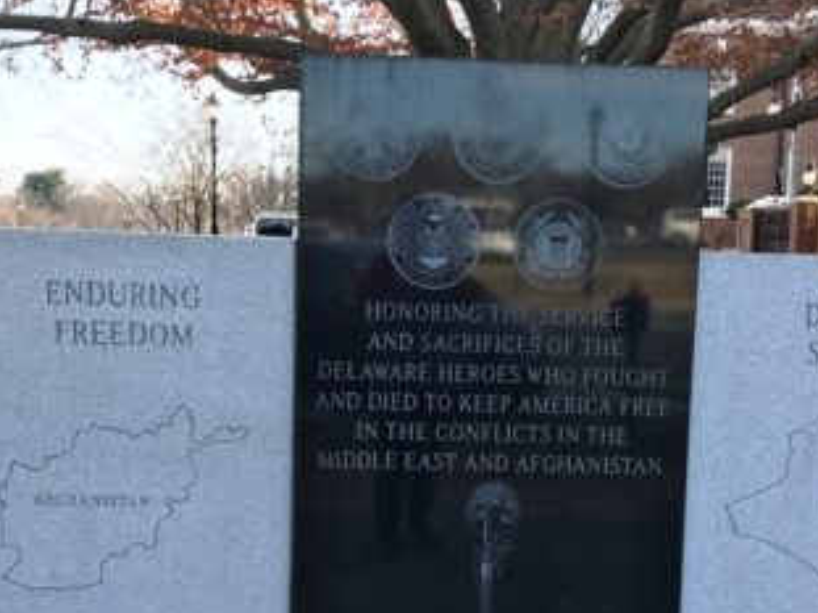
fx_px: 1276
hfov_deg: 35.4
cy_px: 418
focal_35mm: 54
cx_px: 487
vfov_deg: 26.8
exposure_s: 1/467
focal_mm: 3.99
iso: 20
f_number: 1.8
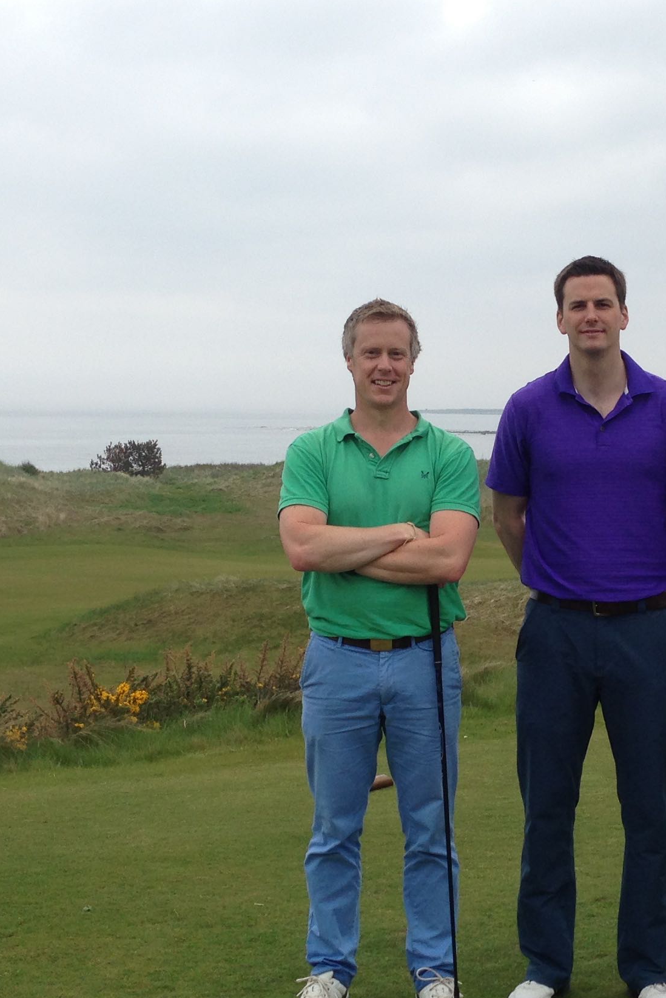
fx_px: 1887
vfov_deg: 29.6
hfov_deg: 19.9
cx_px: 503
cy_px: 603
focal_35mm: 68
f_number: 2.4
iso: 50
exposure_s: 1/821
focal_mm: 4.13
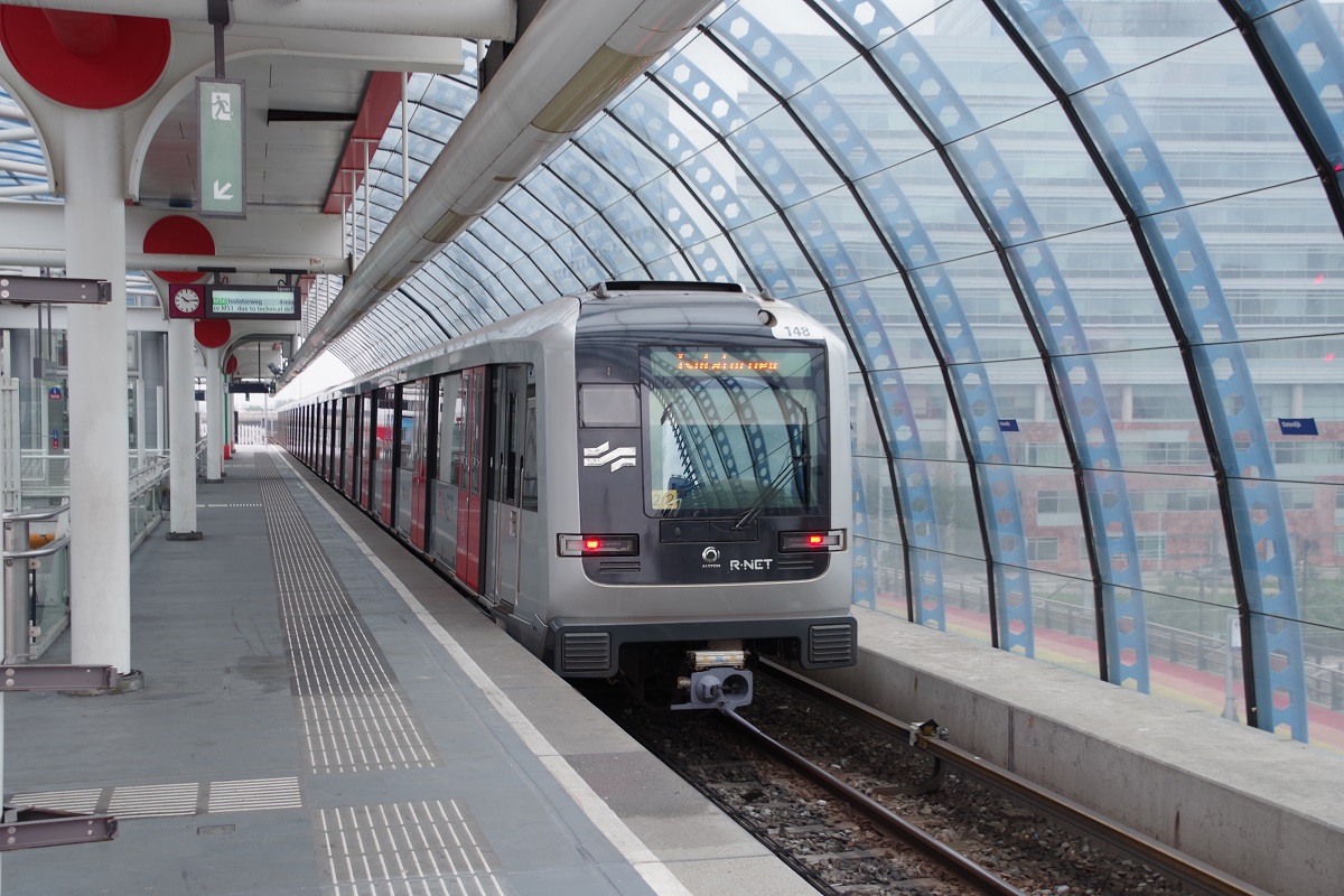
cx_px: 672
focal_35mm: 47
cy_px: 448
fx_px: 1755
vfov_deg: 28.6
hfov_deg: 41.9
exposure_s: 1/160
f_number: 5.6
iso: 200
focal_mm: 31
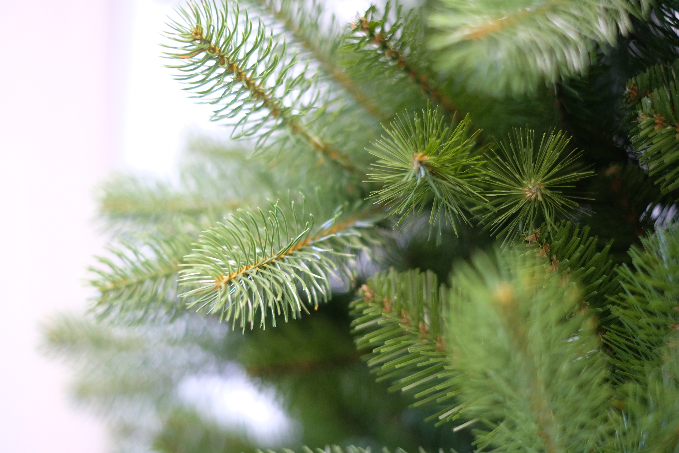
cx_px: 340
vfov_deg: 25.5
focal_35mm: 53
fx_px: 1000
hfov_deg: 37.5
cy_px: 226
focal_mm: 35
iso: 400
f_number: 1.4
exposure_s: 1/60
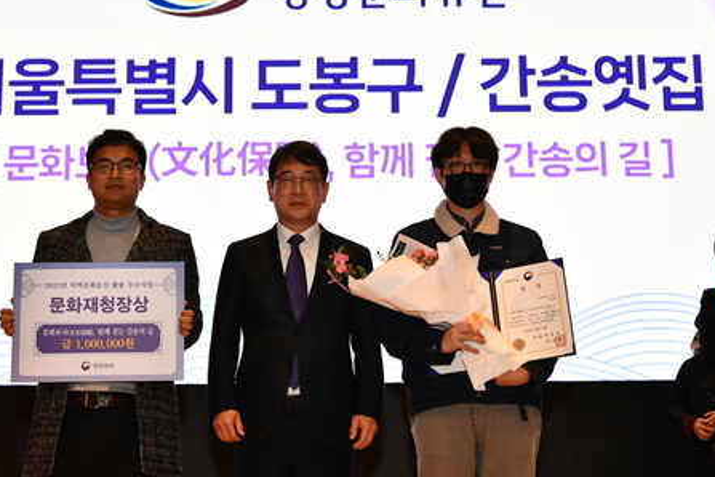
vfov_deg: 21.2
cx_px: 328
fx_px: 1271
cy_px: 220
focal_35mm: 64
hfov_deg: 31.4
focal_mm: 52
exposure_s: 1/160
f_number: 5
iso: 2000
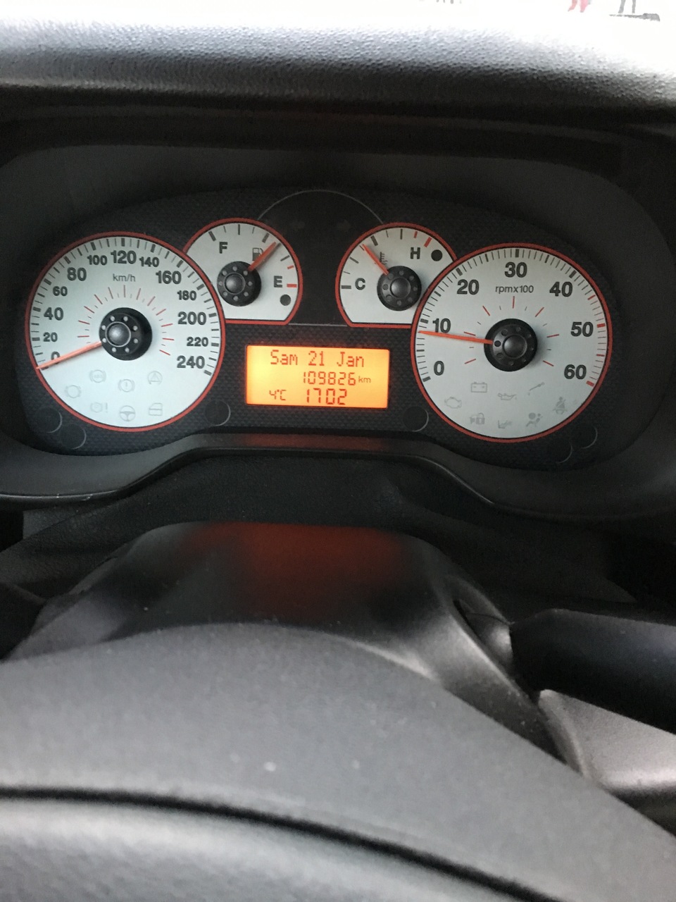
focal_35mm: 29
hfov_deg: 48.2
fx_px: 755
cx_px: 338
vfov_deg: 61.7
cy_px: 451
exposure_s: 1/17
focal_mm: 4.15
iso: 320
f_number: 2.2
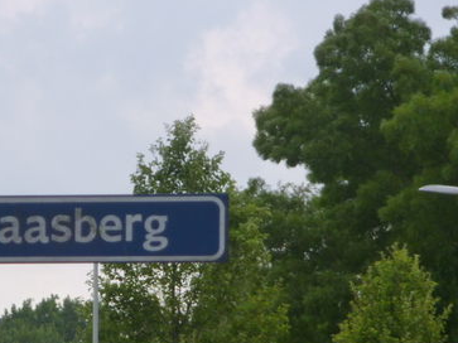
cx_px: 76
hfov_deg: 4.5
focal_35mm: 441
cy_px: 251
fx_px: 5833
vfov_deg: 3.4
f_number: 5.9
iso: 100
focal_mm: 45
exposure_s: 1/160
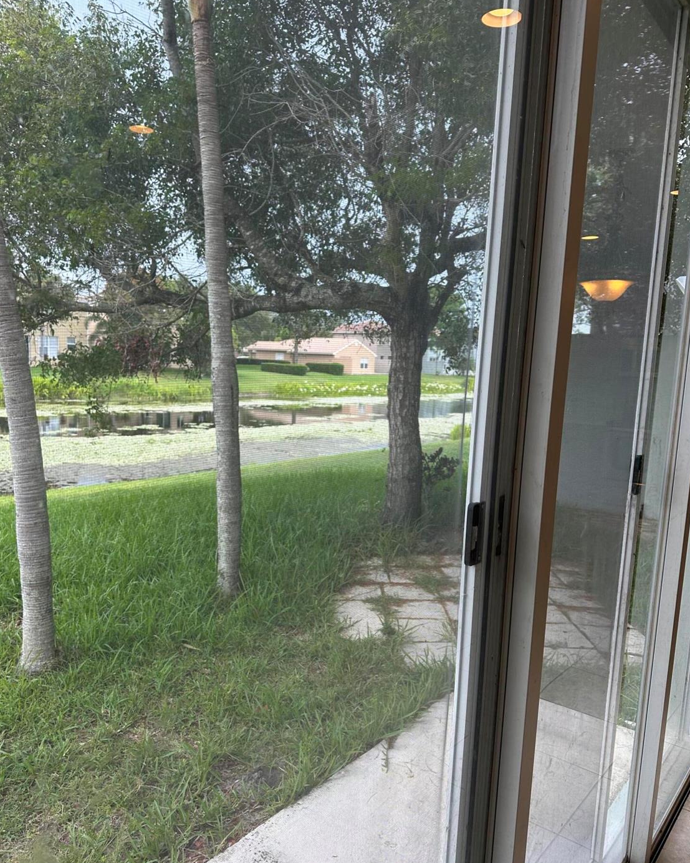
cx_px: 338
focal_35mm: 26
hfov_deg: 54.9
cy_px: 463
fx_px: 664
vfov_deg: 66.0
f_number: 1.78
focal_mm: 6.86
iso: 80
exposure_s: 1/319
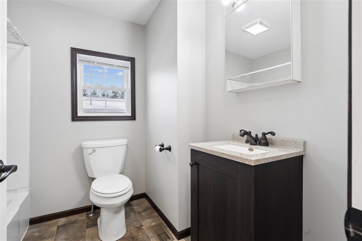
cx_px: 181
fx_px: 161
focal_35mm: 16
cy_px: 120
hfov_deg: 96.7
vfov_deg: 73.7
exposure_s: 1/10
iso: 400
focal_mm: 16
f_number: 9
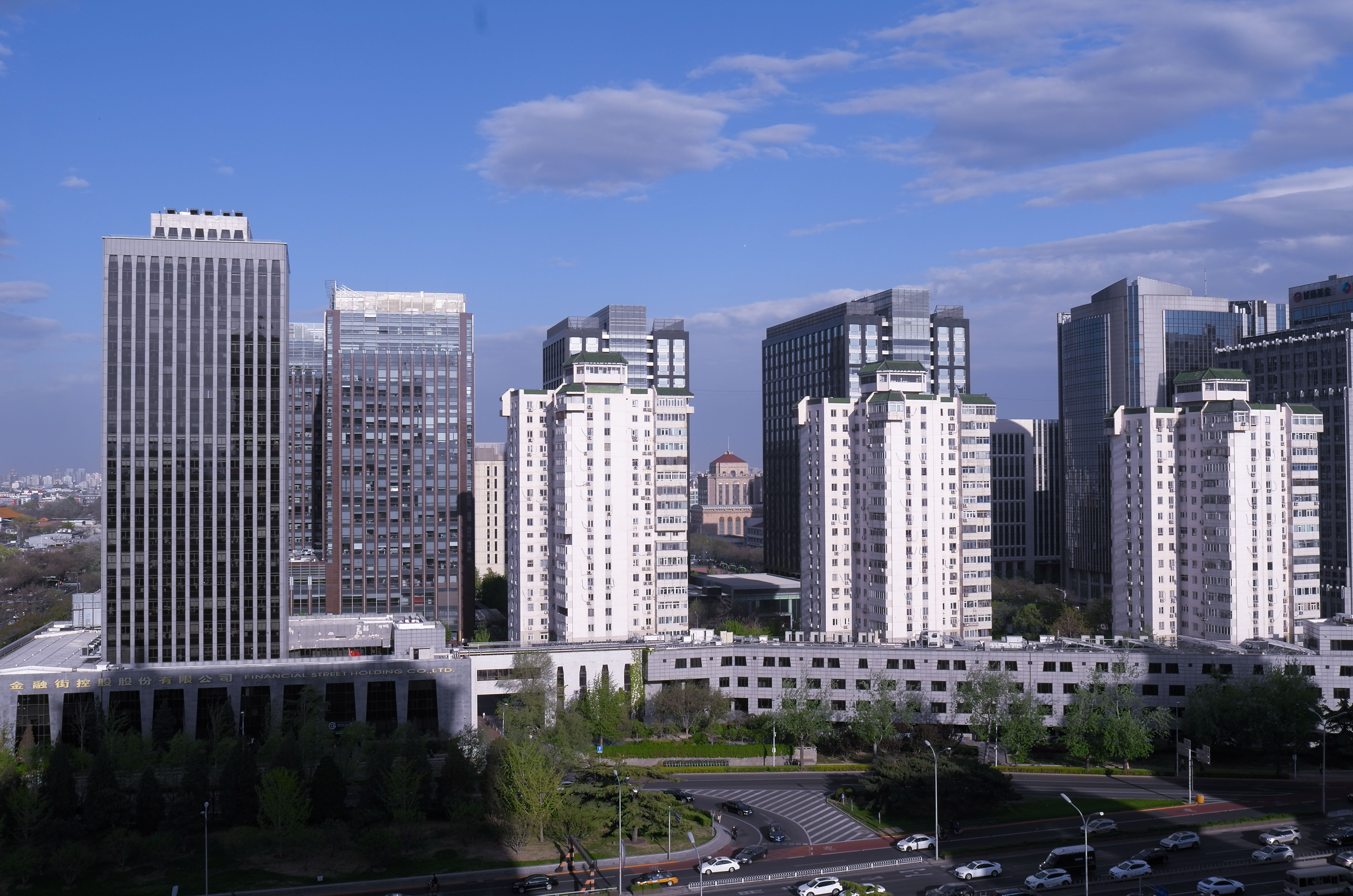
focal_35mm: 36
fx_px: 1350
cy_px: 448
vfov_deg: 36.7
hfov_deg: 53.2
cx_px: 676
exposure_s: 1/800
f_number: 6.3
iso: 100
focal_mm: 24
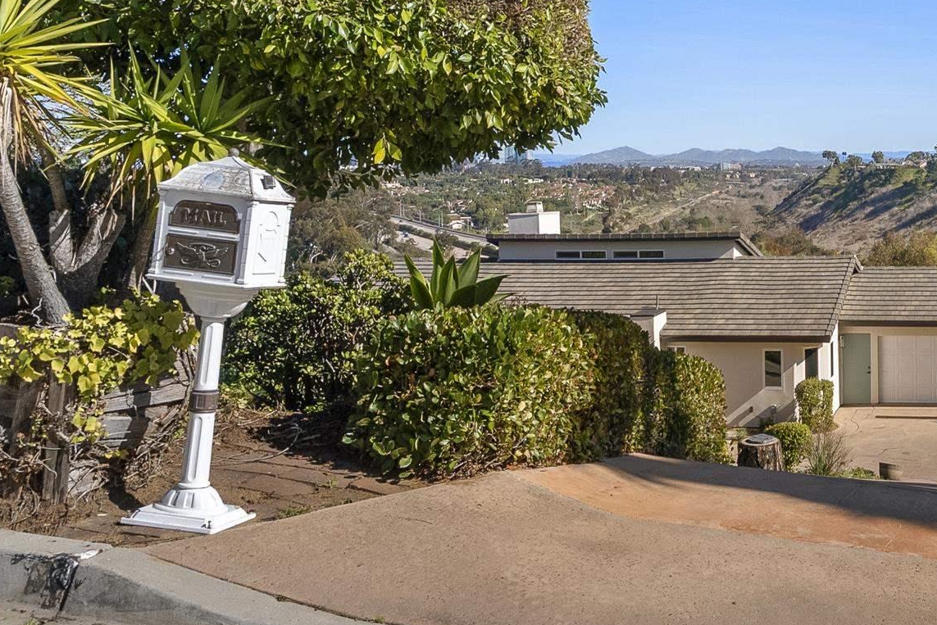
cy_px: 148
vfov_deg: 36.9
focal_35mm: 35
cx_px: 924
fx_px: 911
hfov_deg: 46.2
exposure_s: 1/320
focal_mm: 16
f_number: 9
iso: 400
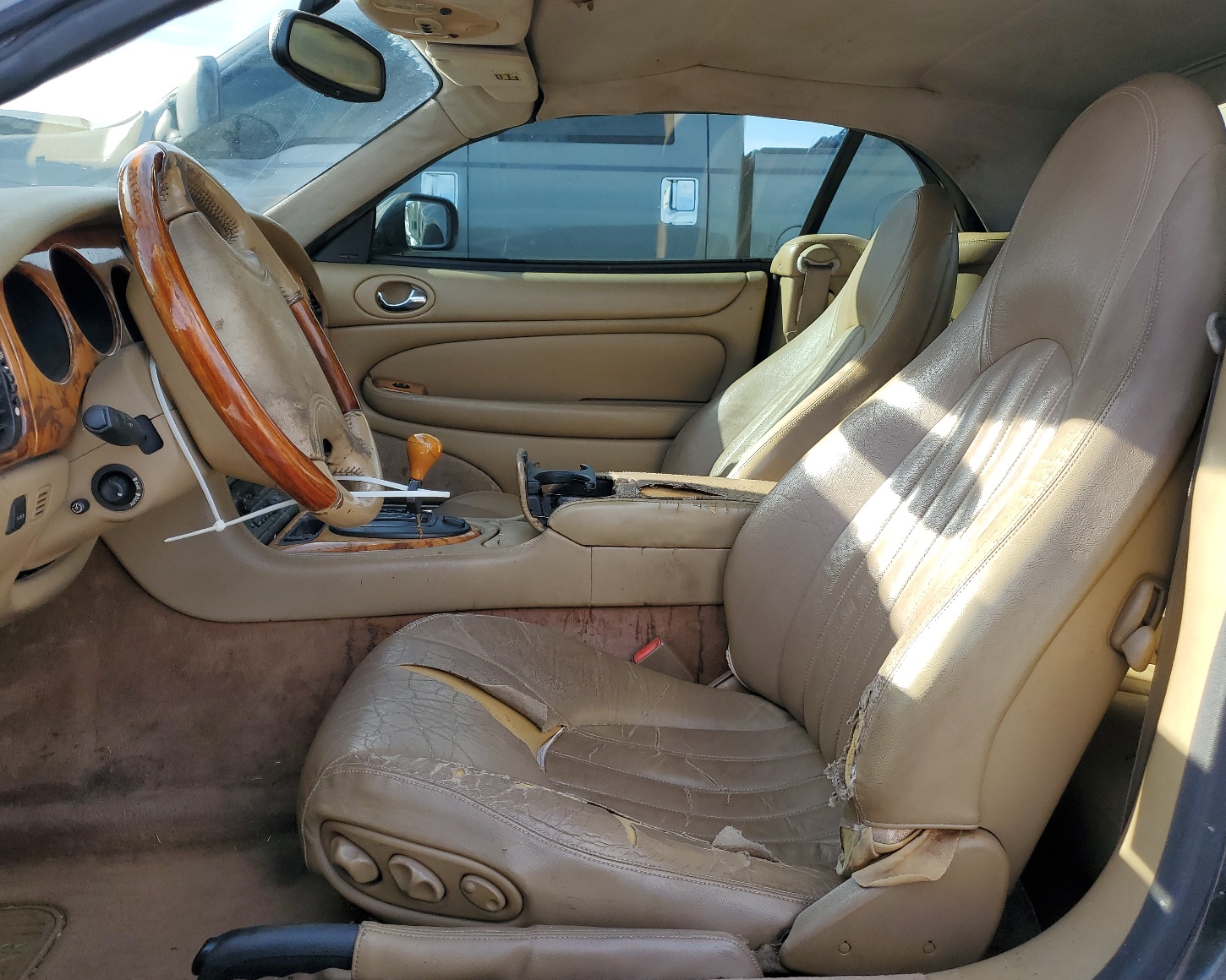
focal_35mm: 28
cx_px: 607
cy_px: 497
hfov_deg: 62.2
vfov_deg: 51.5
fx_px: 1016
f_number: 1.5
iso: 50
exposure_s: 1/556
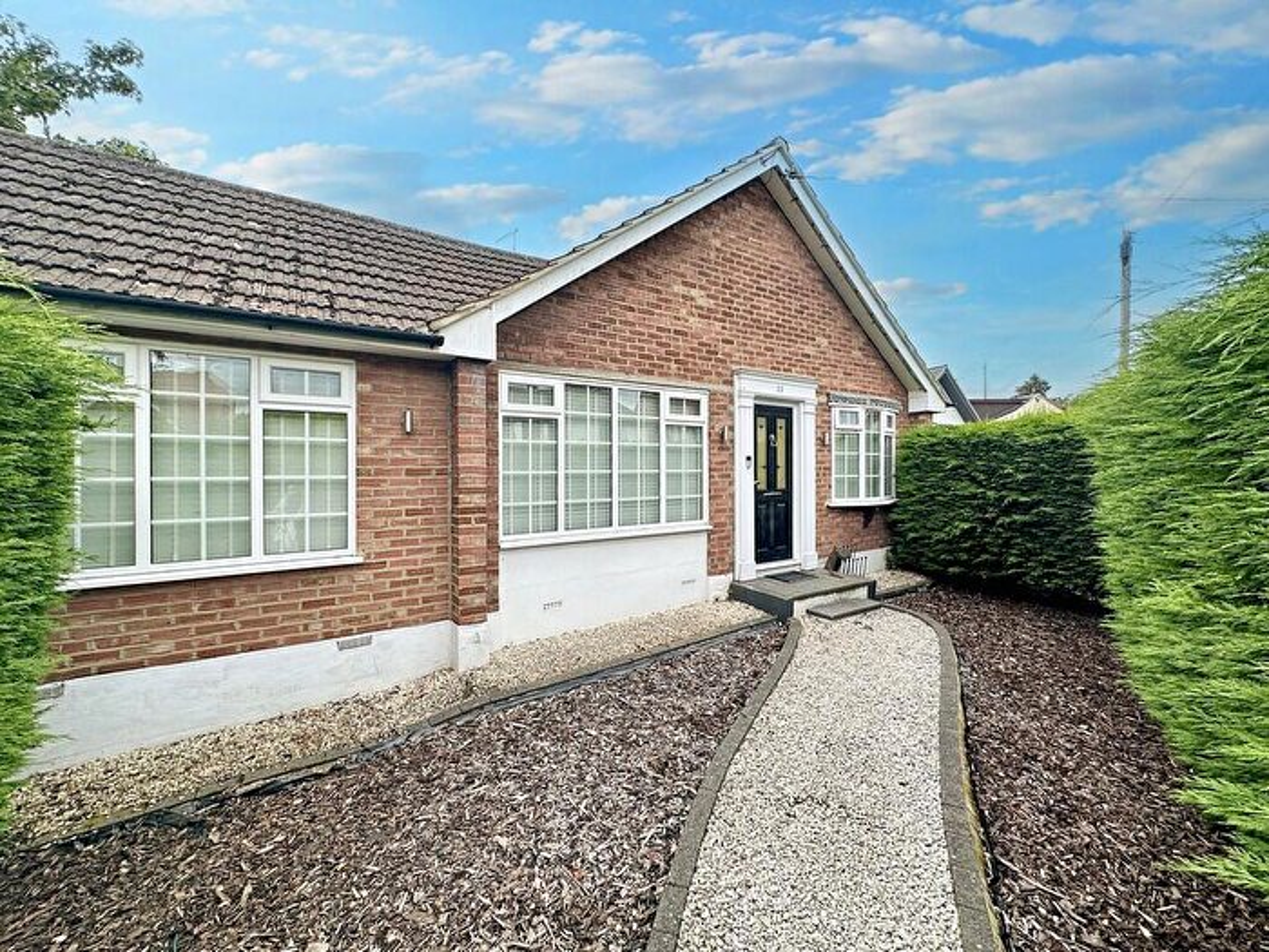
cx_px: 634
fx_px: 513
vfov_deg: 85.7
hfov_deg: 102.1
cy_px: 476
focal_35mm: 14
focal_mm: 2.2
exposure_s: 1/1125
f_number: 2.2
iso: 40
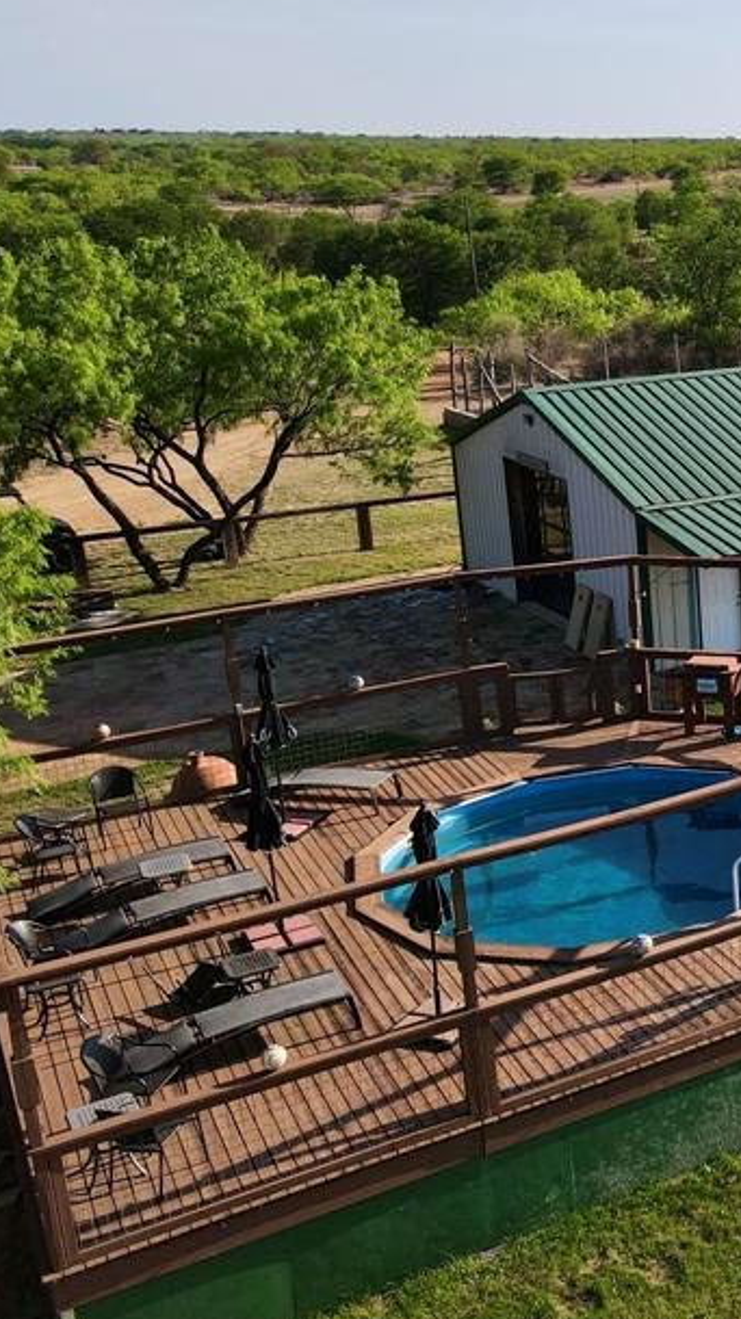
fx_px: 1539
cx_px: 992
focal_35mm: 44
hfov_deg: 23.5
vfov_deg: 46.4
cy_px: 624
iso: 110
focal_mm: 4.5
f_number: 2.8
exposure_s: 1/640
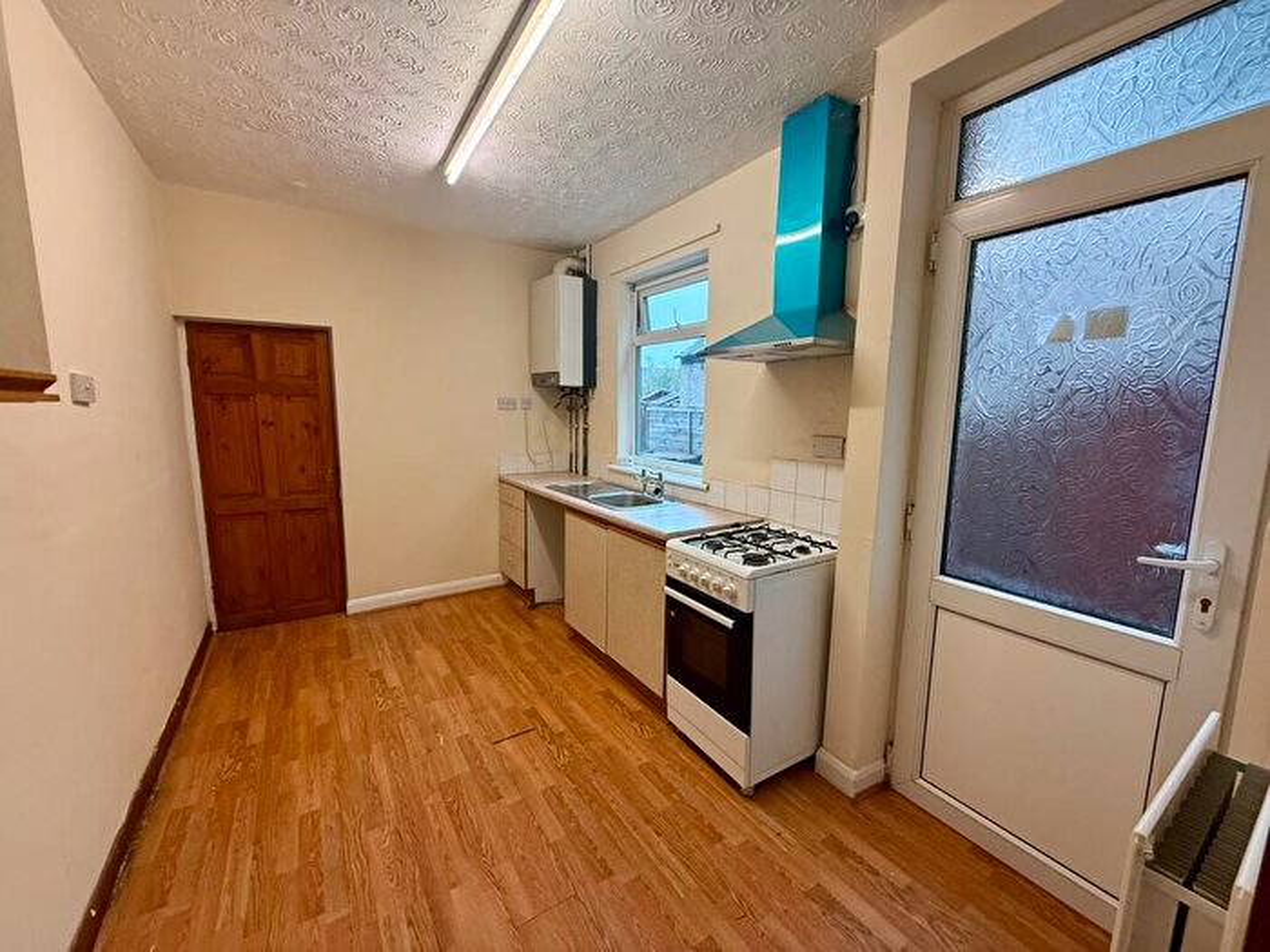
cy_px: 476
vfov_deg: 85.7
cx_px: 635
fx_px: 514
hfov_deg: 102.1
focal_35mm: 14
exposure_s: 1/100
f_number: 2.2
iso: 250
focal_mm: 2.22
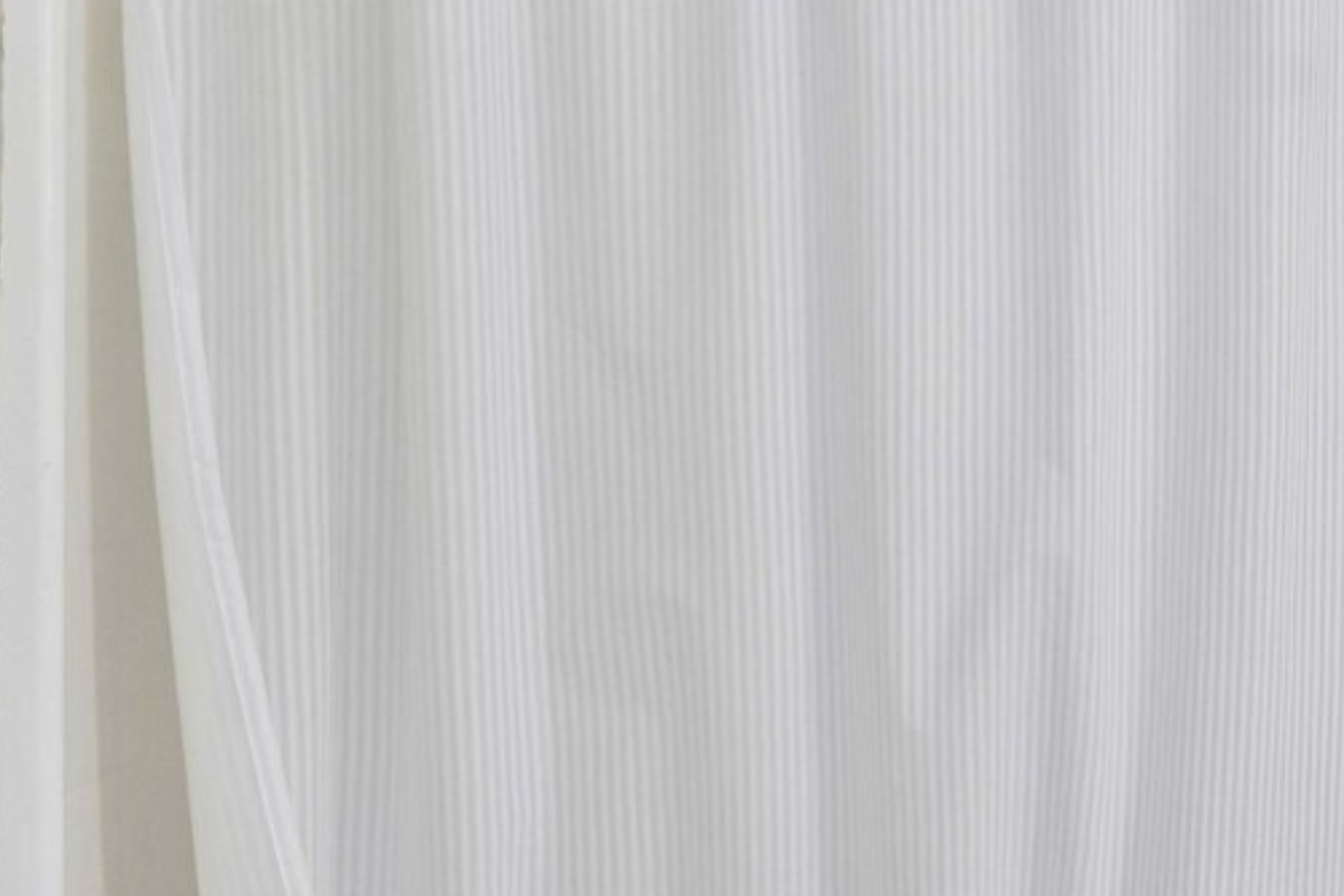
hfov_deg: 29.1
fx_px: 1643
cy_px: 582
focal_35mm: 44
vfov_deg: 30.3
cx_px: 1984
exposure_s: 1/2
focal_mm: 13
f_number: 7.1
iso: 1000
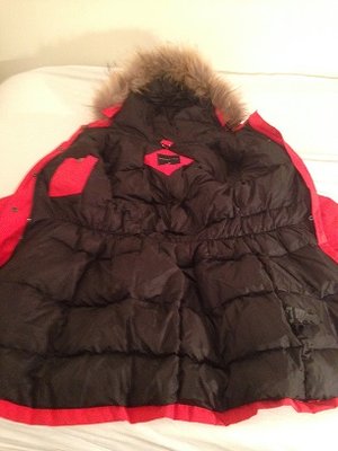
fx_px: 430
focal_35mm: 33
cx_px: 169
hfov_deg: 42.9
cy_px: 226
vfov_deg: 55.4
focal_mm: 4.12
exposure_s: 1/15
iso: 320
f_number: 2.4
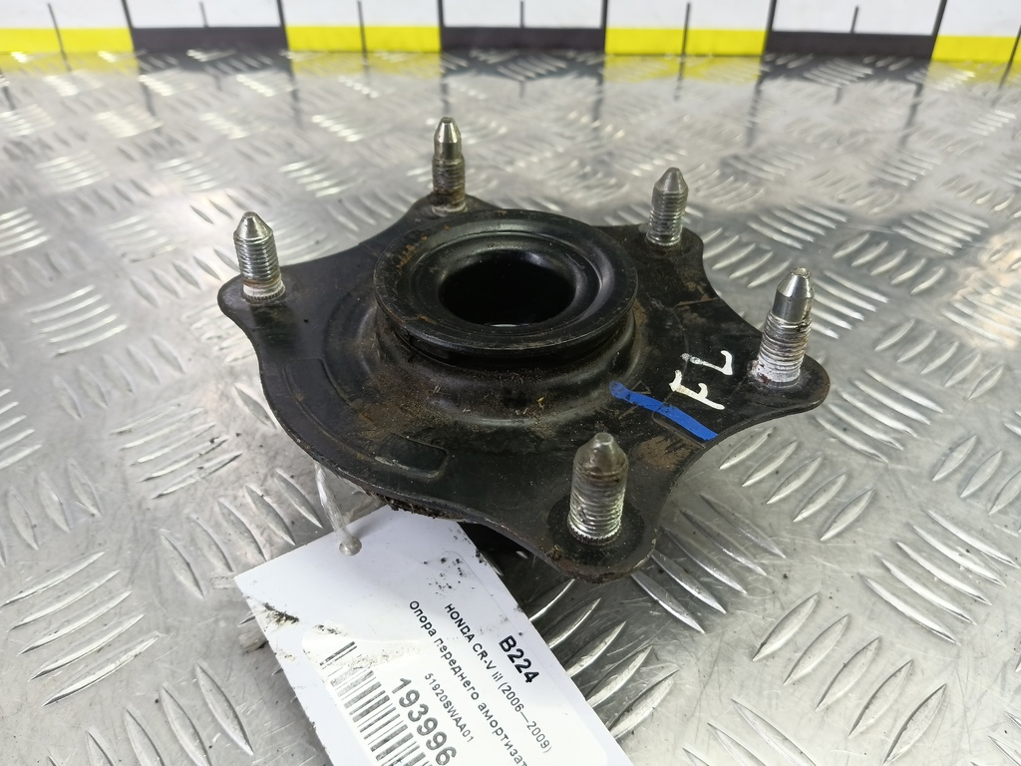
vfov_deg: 58.9
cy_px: 383
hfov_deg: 73.9
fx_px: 678
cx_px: 510
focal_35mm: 23
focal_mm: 4.11
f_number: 1.6
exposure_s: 1/50
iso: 154
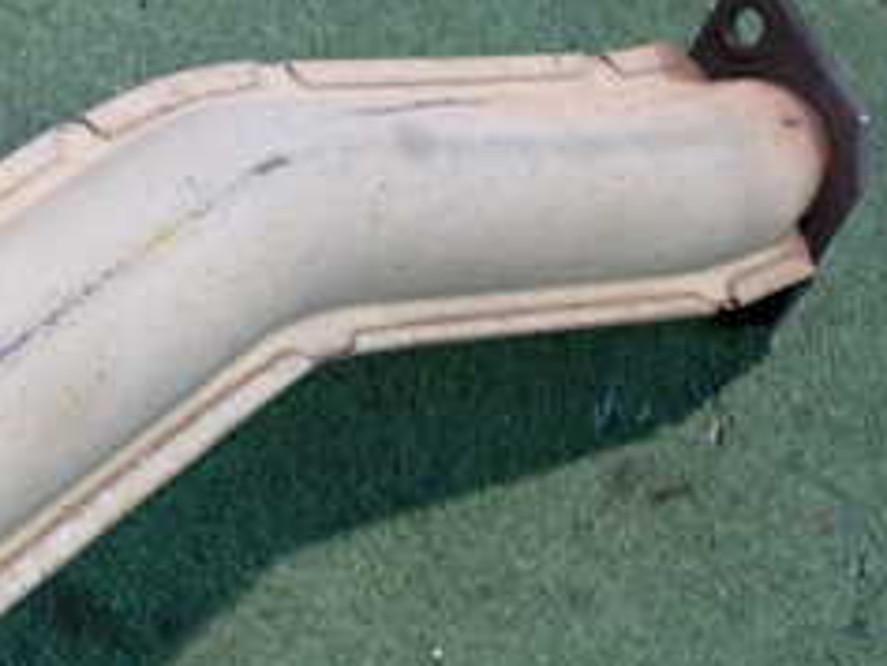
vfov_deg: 19.3
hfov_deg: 24.1
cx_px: -79
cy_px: 449
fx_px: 1948
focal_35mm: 76
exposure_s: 1/30
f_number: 2.3
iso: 400
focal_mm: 5.4
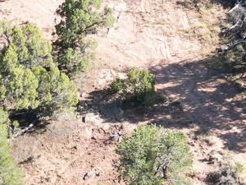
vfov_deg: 17.7
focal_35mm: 82
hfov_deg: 23.8
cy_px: 22
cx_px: 149
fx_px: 583
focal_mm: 6.72
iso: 160
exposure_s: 1/1000
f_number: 1.7
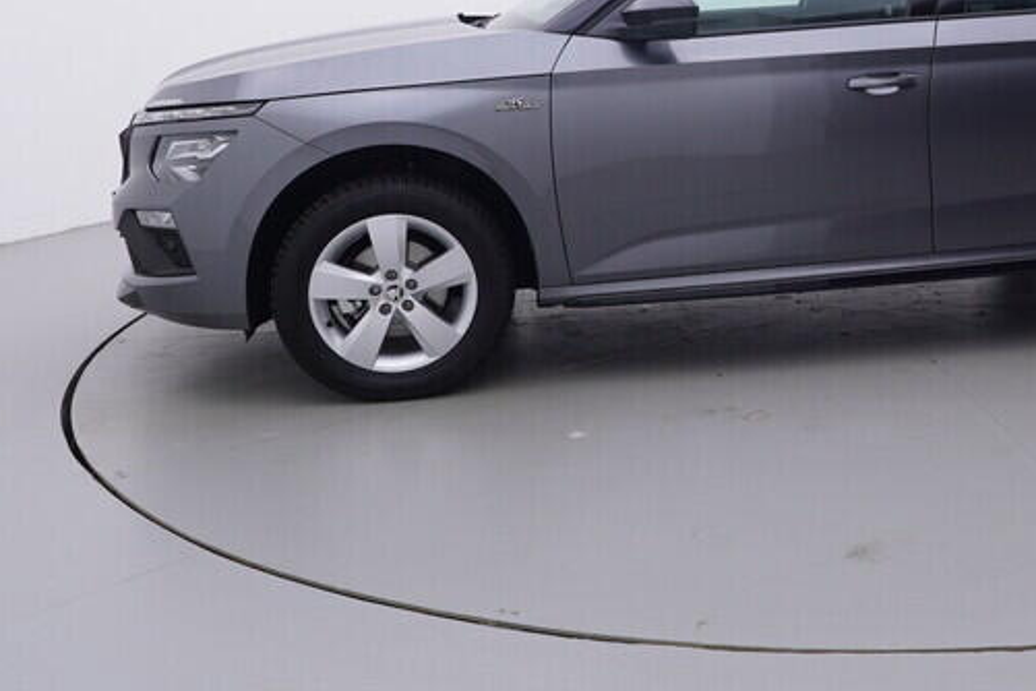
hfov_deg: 40.6
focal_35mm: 46
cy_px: 124
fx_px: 1324
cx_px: 858
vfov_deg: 28.5
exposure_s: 1/80
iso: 200
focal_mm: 15
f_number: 5
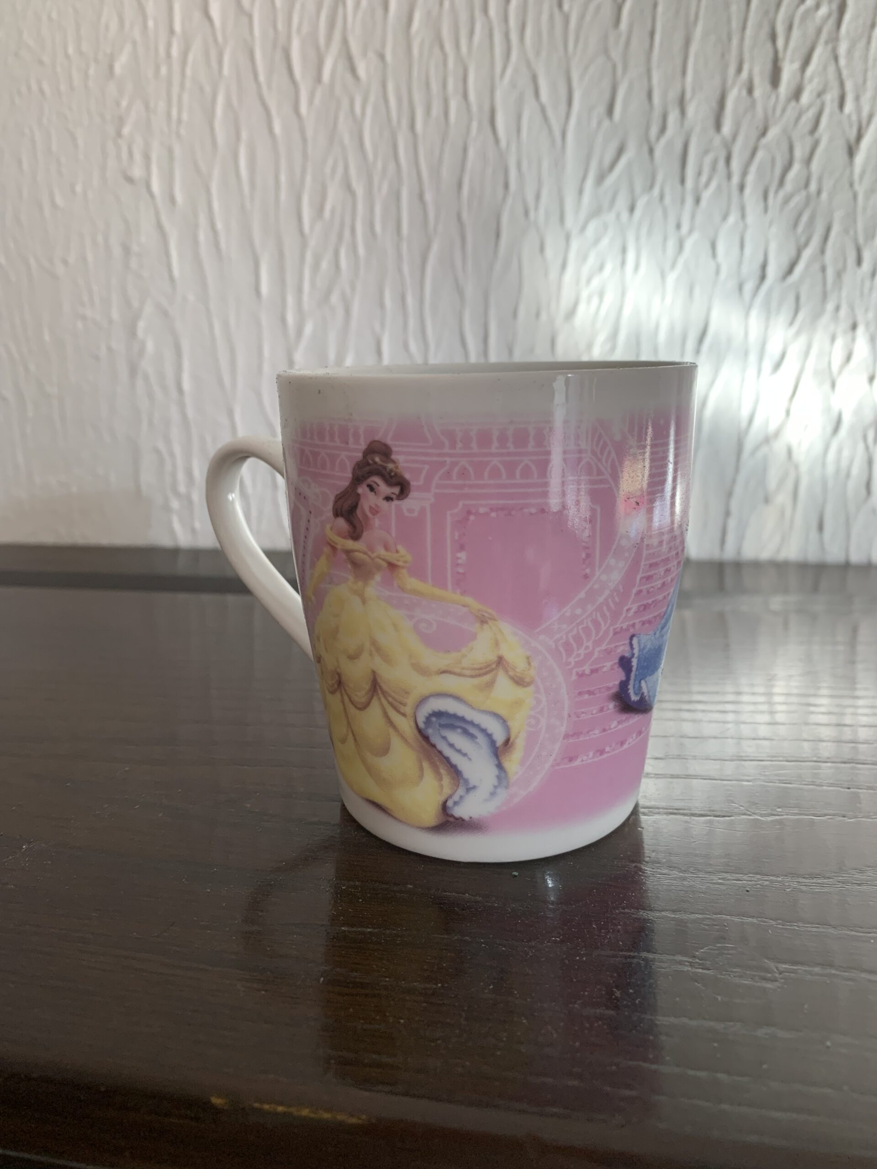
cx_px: 438
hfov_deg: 53.1
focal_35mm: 26
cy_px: 584
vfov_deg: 67.3
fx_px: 878
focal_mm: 4.25
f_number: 1.8
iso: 80
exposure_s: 1/121
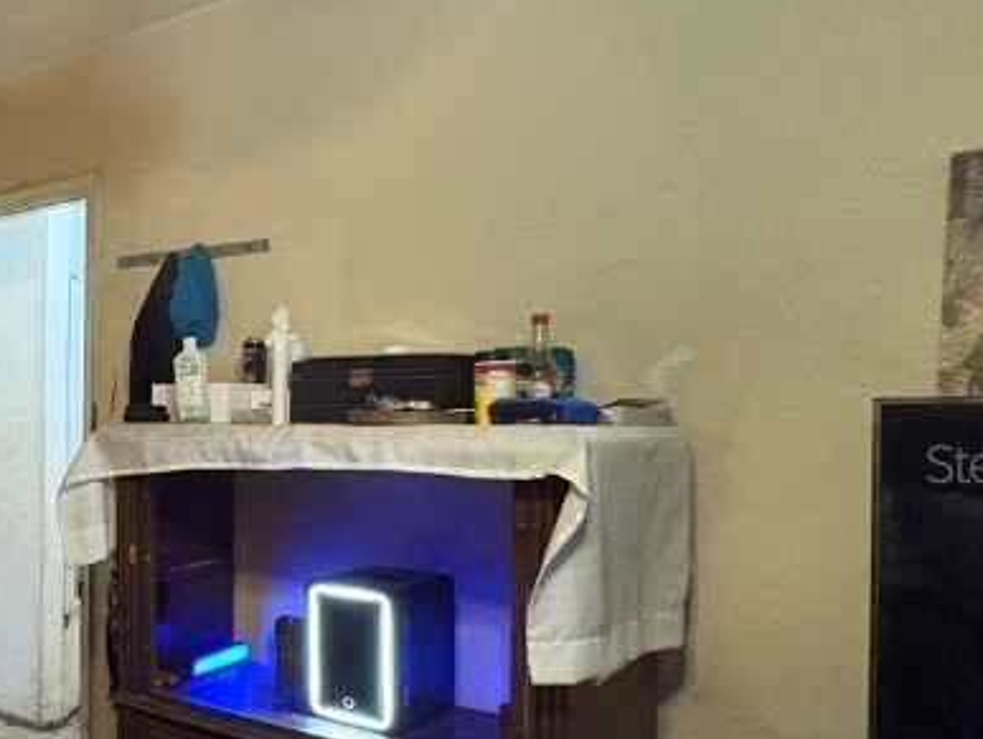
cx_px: -135
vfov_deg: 38.5
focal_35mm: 37
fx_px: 1052
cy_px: 462
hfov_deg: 39.4
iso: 640
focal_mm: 2.22
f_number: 2.2
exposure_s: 1/40
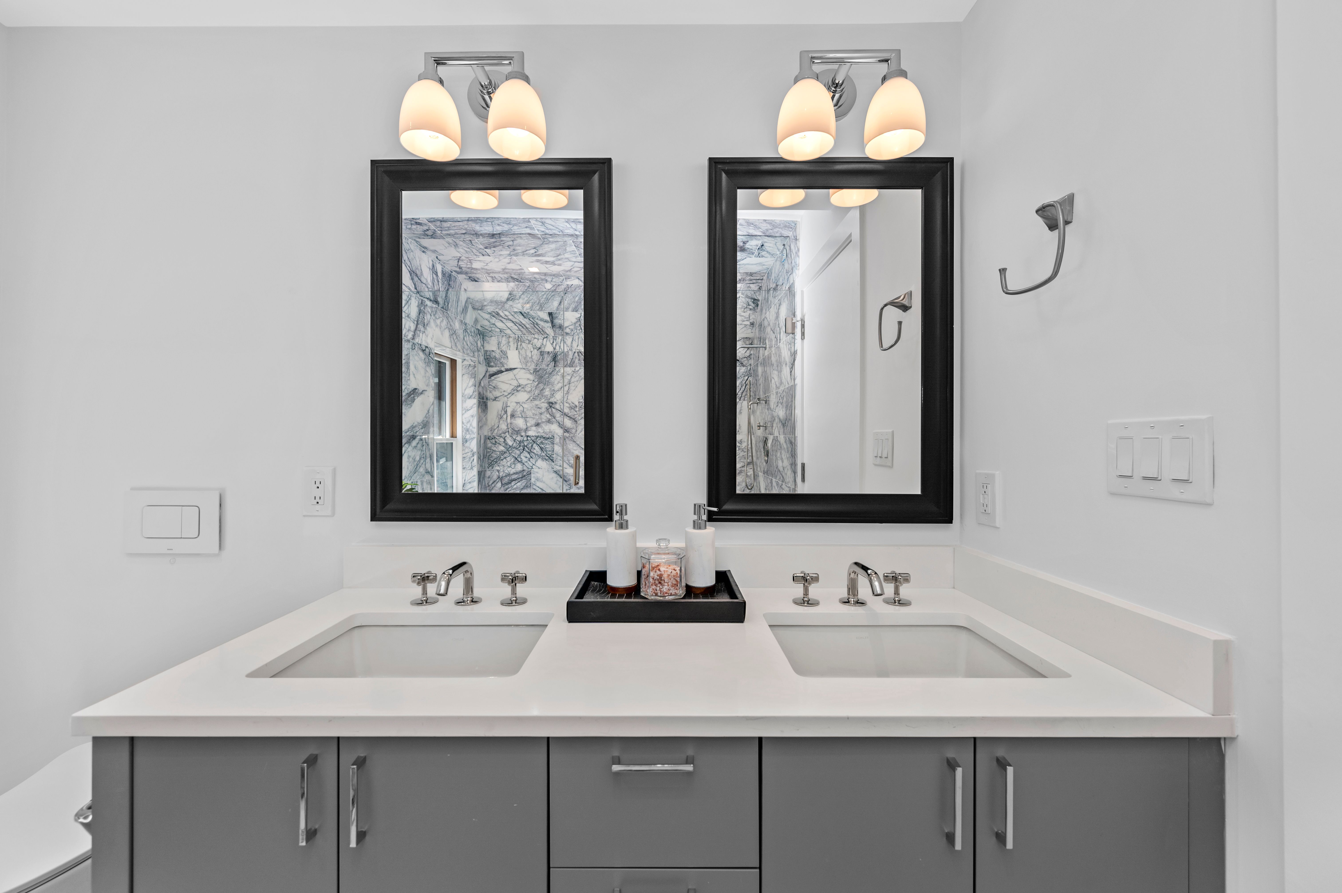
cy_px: 446
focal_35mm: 14
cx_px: 671
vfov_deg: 81.1
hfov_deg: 104.3
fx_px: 522
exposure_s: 1/200
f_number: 5.6
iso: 125
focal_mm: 14
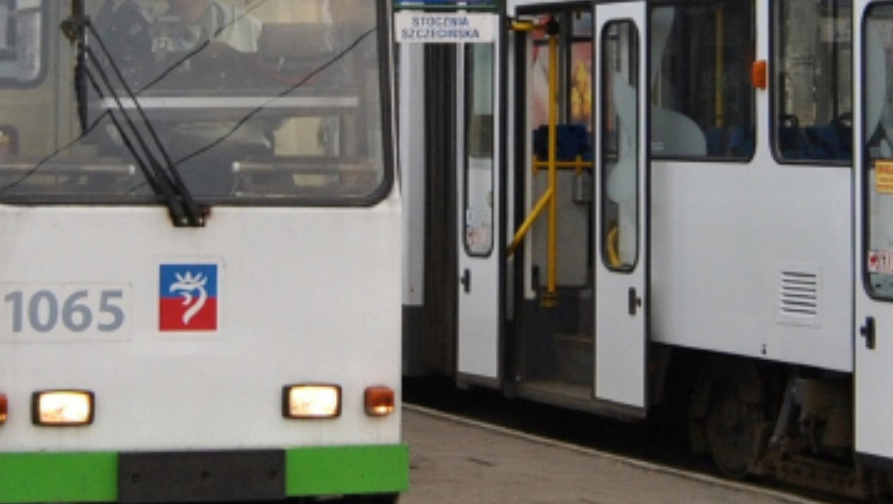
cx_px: 461
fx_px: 2701
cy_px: -21
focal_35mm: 114
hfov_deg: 18.8
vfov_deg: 10.5
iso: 280
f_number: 3.5
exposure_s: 1/500
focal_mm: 20
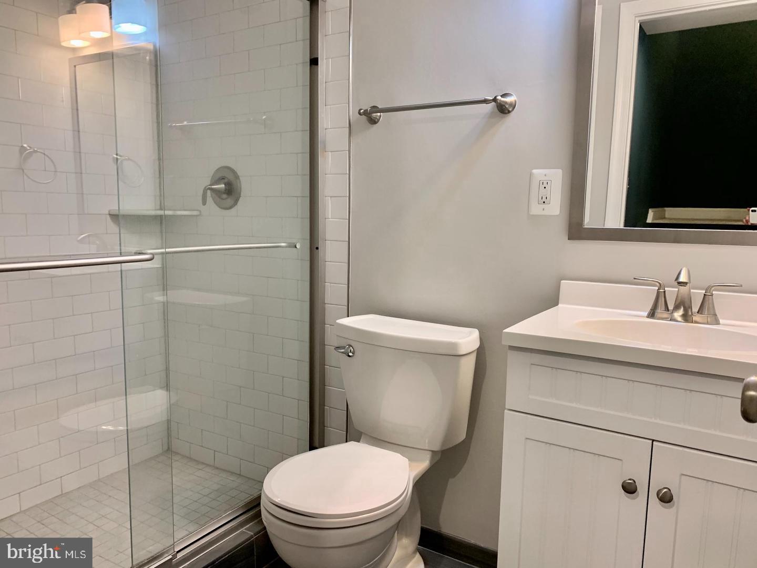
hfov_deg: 67.3
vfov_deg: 53.1
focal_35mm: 26
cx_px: 378
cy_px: 284
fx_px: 569
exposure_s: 1/60
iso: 160
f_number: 1.8
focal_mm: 4.25
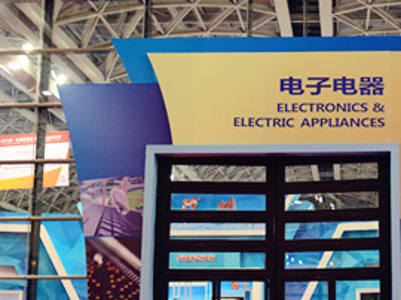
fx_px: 741
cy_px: 195
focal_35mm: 64
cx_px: 324
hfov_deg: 29.6
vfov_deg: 22.8
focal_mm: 24
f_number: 3.5
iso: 1600
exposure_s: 1/80
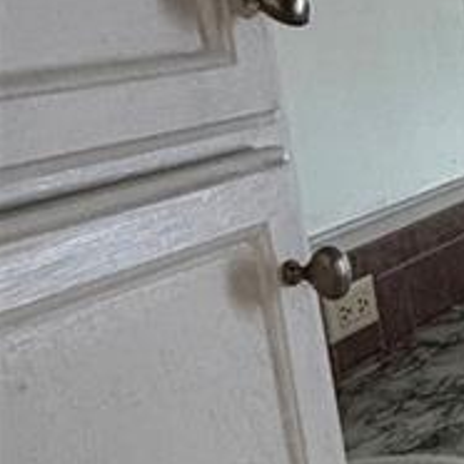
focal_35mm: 80
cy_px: 210
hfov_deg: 14.3
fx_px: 1213
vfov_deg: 21.6
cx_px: 1120
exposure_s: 1/99
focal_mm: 2.22
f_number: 2.2
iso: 200
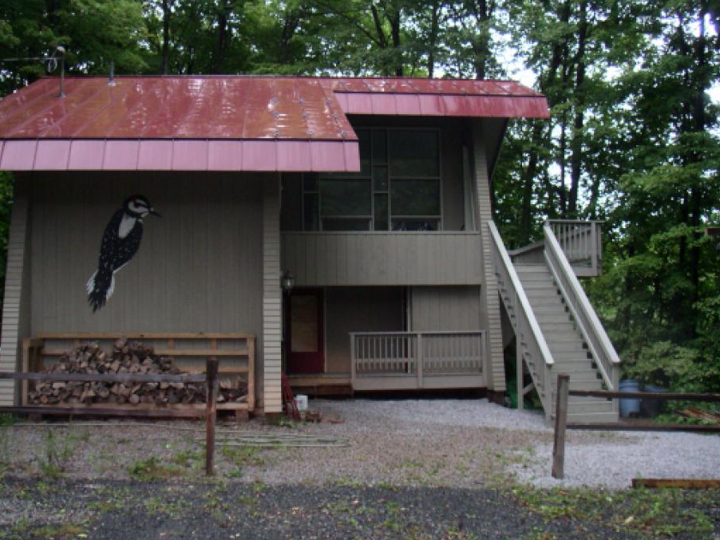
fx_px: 874
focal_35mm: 42
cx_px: 318
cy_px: 279
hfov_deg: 44.7
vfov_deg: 34.4
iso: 160
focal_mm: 5.7
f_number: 2.8
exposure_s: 1/50
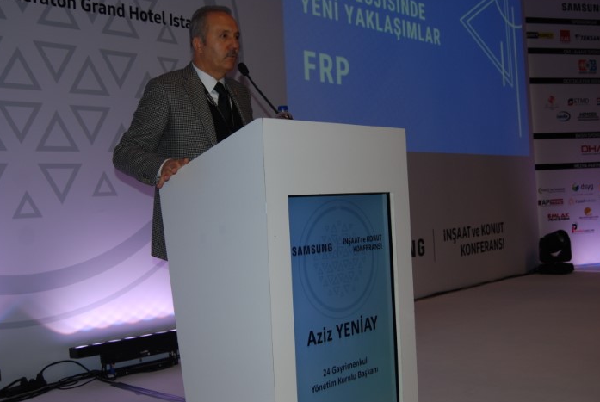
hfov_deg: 48.9
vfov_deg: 33.8
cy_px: 191
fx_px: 661
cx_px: 294
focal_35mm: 40
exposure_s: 1/60
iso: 200
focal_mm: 23
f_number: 3.8
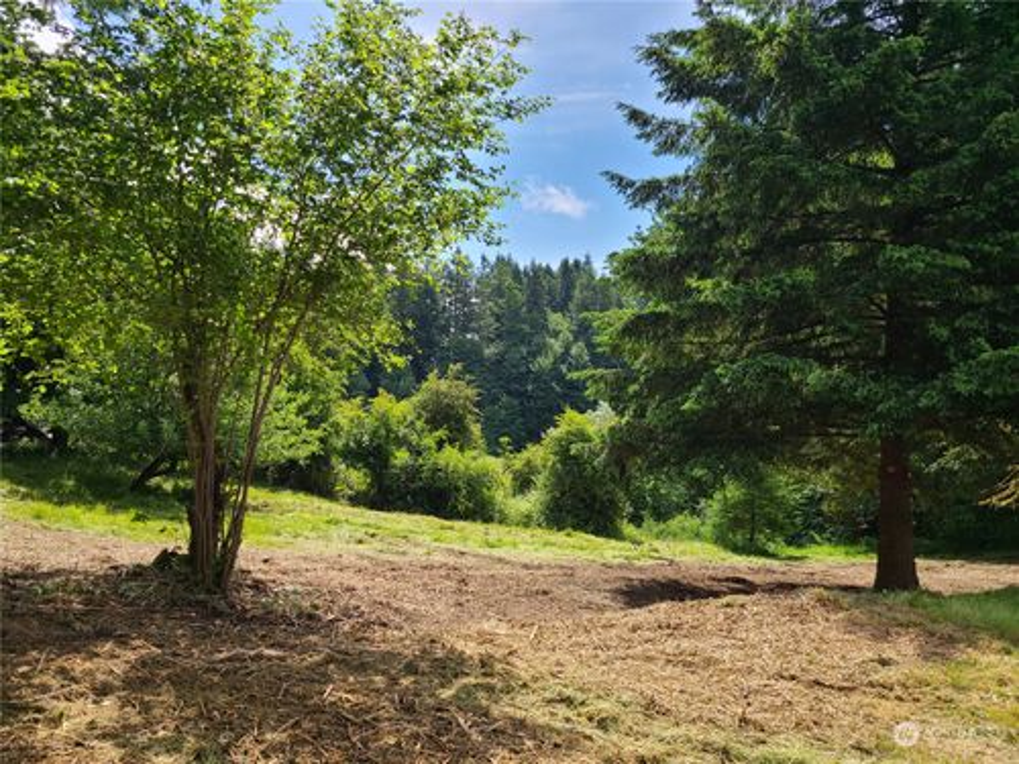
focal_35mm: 26
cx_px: 510
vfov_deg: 53.1
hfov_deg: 67.3
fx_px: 765
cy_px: 382
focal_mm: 5.4
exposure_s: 1/1394
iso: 40
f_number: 1.8
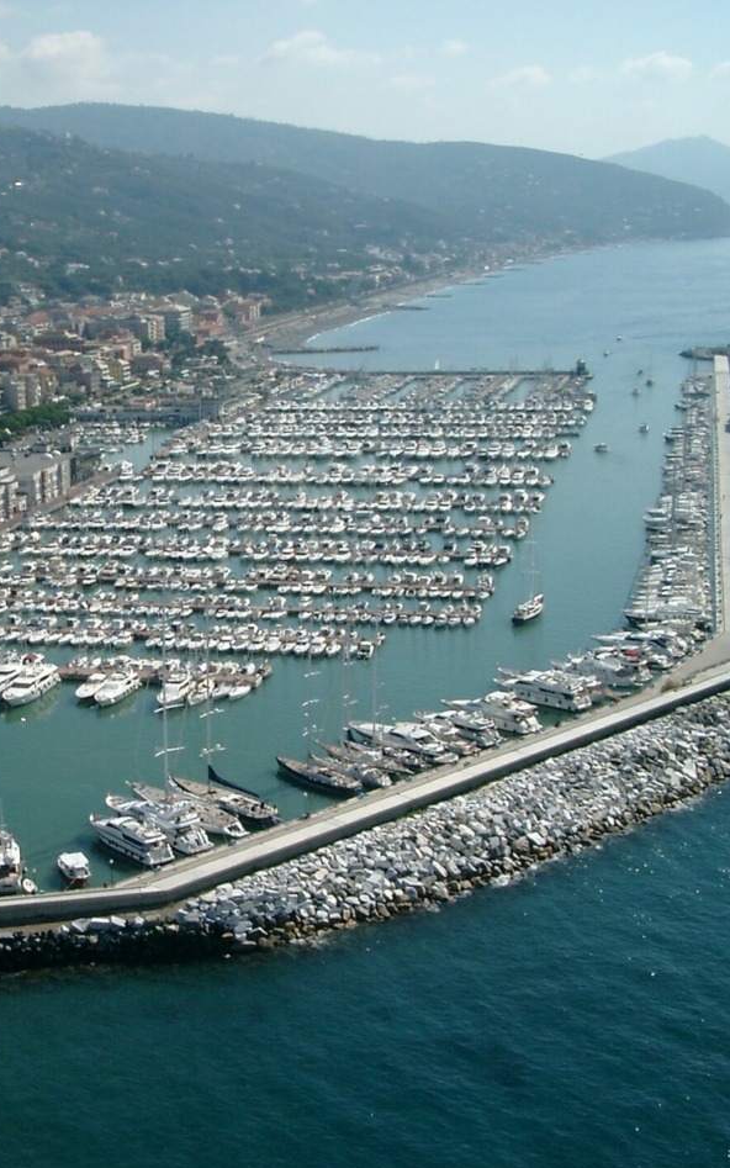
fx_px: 1687
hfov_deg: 24.0
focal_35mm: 53
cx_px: 139
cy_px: 591
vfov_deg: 38.2
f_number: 5
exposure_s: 1/1250
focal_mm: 7.6
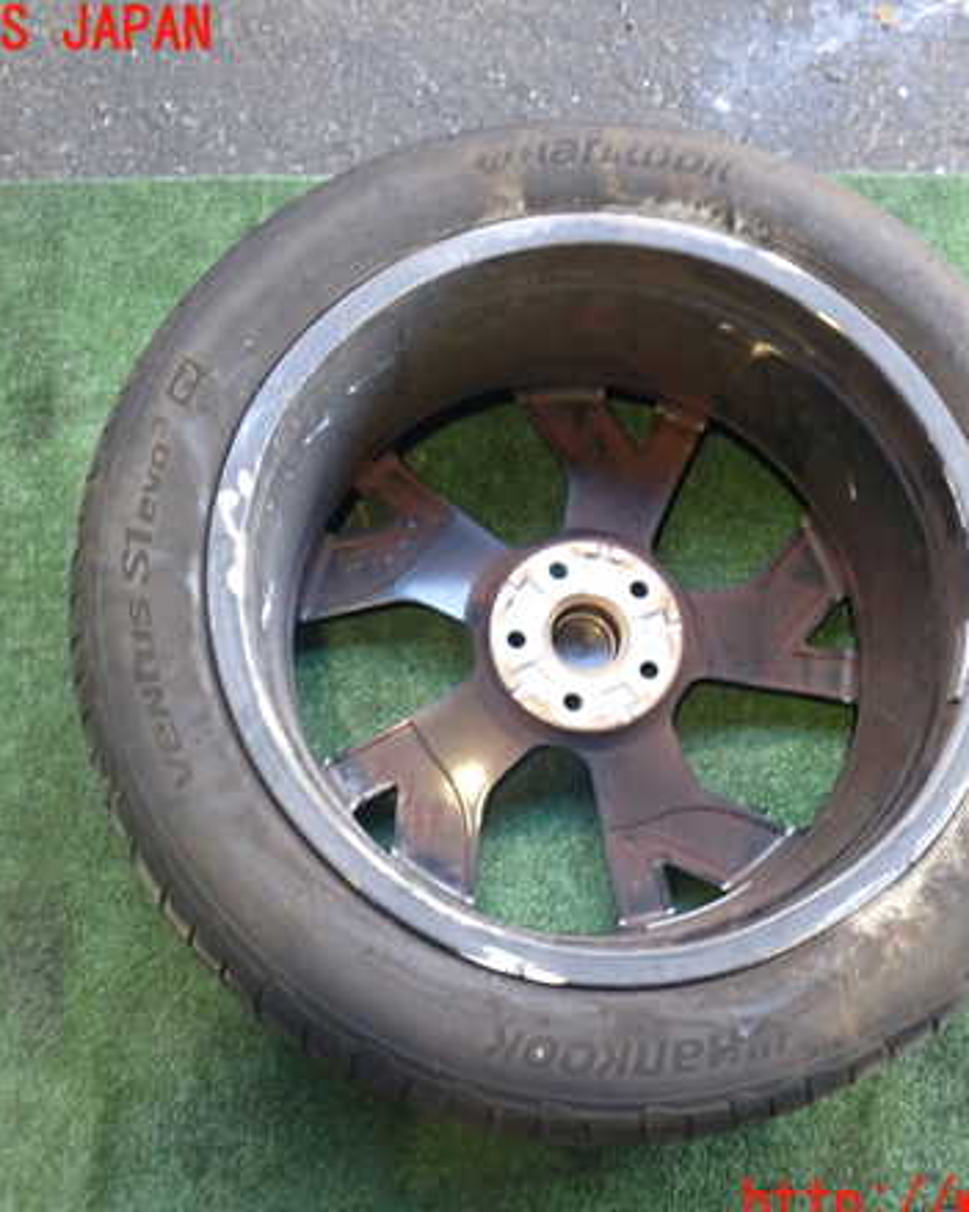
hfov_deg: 37.3
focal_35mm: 40
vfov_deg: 45.8
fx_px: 1434
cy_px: 618
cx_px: 538
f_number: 2.3
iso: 250
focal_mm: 5.4
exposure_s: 1/30
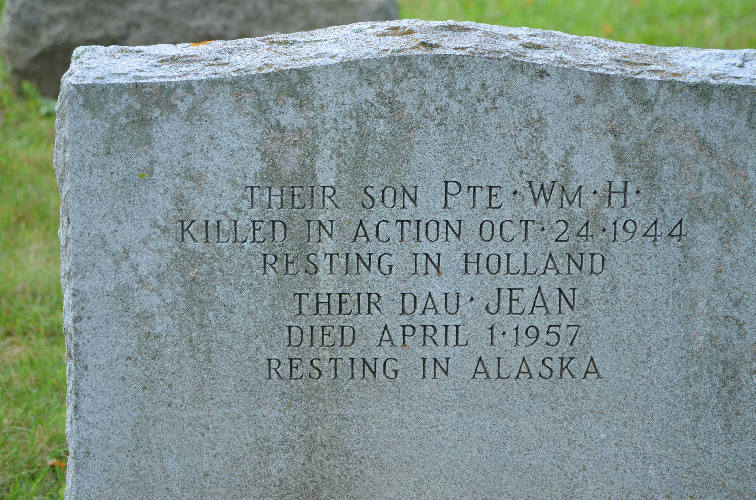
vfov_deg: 11.2
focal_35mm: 122
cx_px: 389
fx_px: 2547
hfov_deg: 16.9
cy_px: 270
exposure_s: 1/320
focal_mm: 75
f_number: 4.5
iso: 400
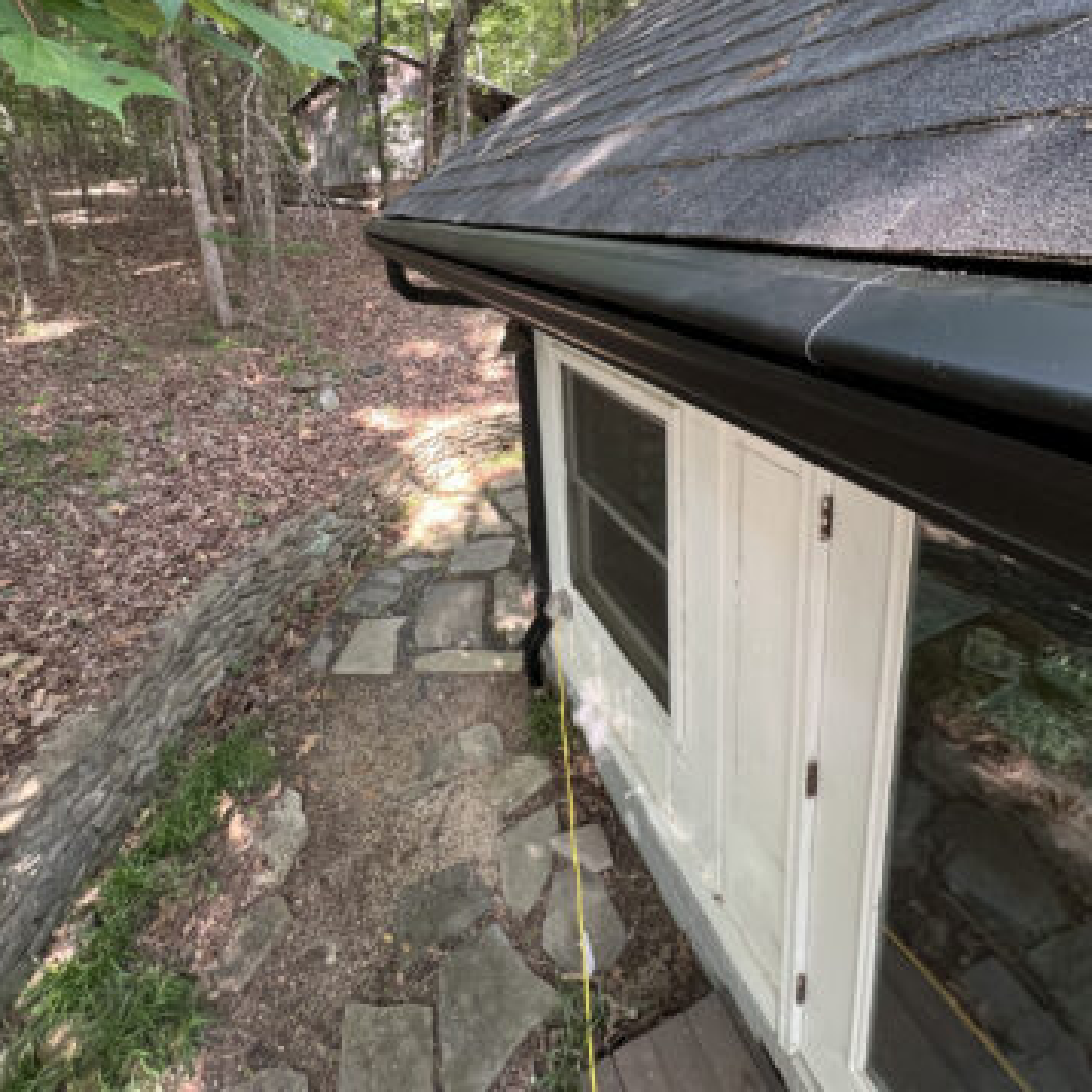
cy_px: 340
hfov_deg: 87.4
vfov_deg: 83.6
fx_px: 571
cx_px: 540
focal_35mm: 16
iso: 125
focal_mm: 1.57
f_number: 1.8
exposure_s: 1/99
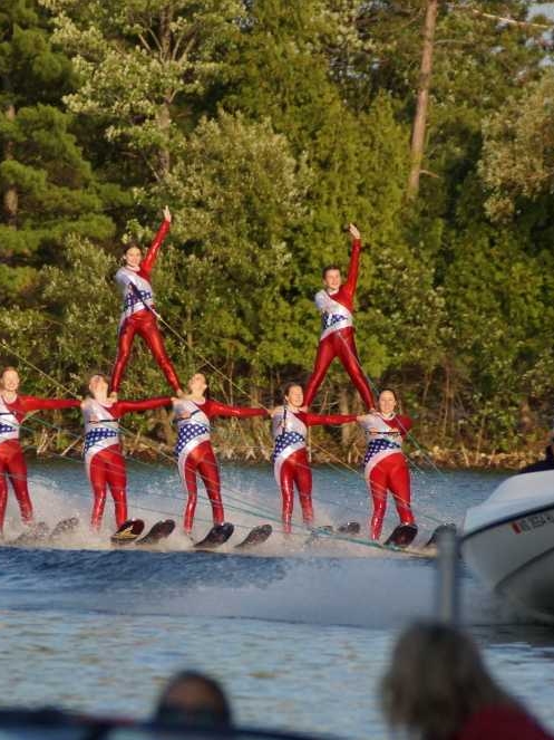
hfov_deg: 2.7
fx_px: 11591
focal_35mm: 543
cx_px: 208
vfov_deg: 3.7
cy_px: 371
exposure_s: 1/400
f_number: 6.3
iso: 320
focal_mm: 250
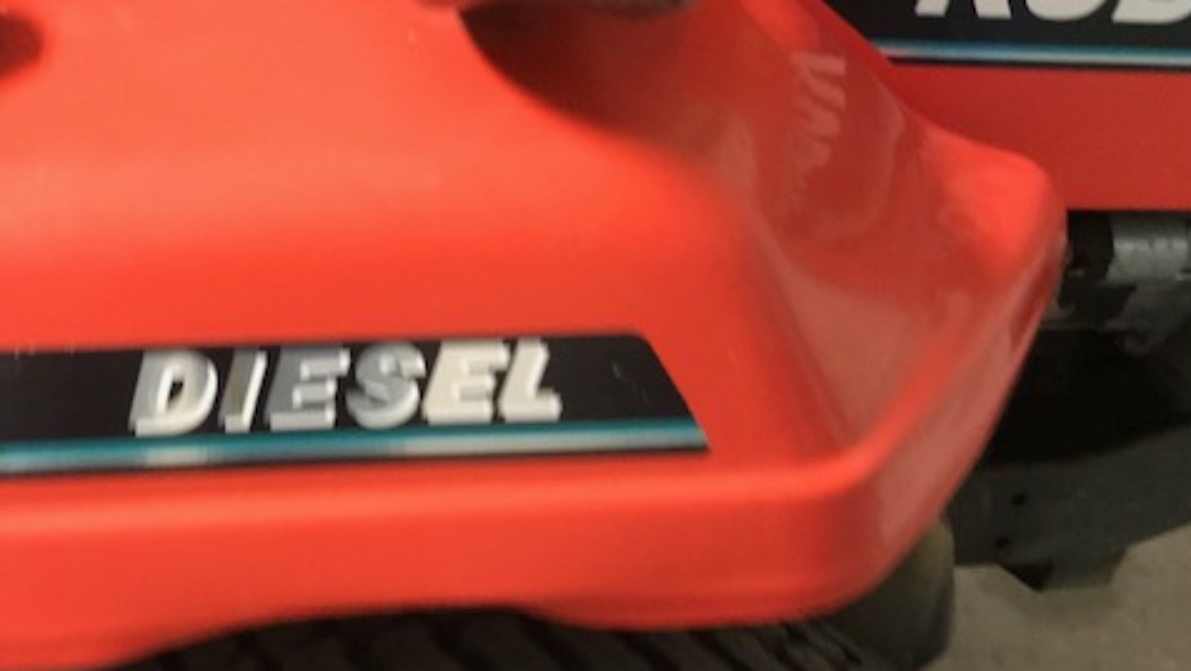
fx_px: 1295
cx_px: 408
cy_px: 300
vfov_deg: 29.0
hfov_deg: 48.6
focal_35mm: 41
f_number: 1.8
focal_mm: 3.99
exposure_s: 1/6
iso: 80
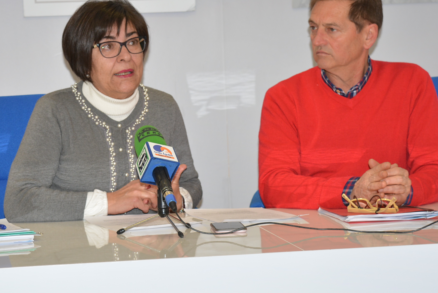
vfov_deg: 12.5
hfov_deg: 18.6
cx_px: 206
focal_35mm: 110
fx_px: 1339
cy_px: 90
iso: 400
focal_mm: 48
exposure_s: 1/60
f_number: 5.3
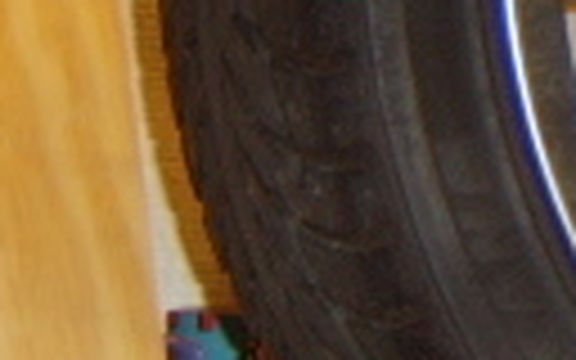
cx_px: 1318
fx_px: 2574
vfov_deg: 7.8
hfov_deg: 11.0
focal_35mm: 164
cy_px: -266
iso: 141
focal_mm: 8.13
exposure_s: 1/30
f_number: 2.7
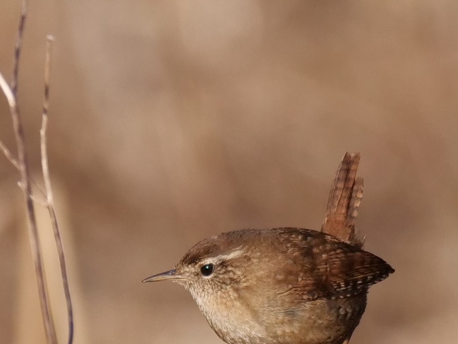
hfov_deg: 1.5
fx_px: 17896
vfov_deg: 1.1
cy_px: 280
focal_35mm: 1352
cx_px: 194
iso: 400
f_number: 6.3
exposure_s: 1/1000
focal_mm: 400
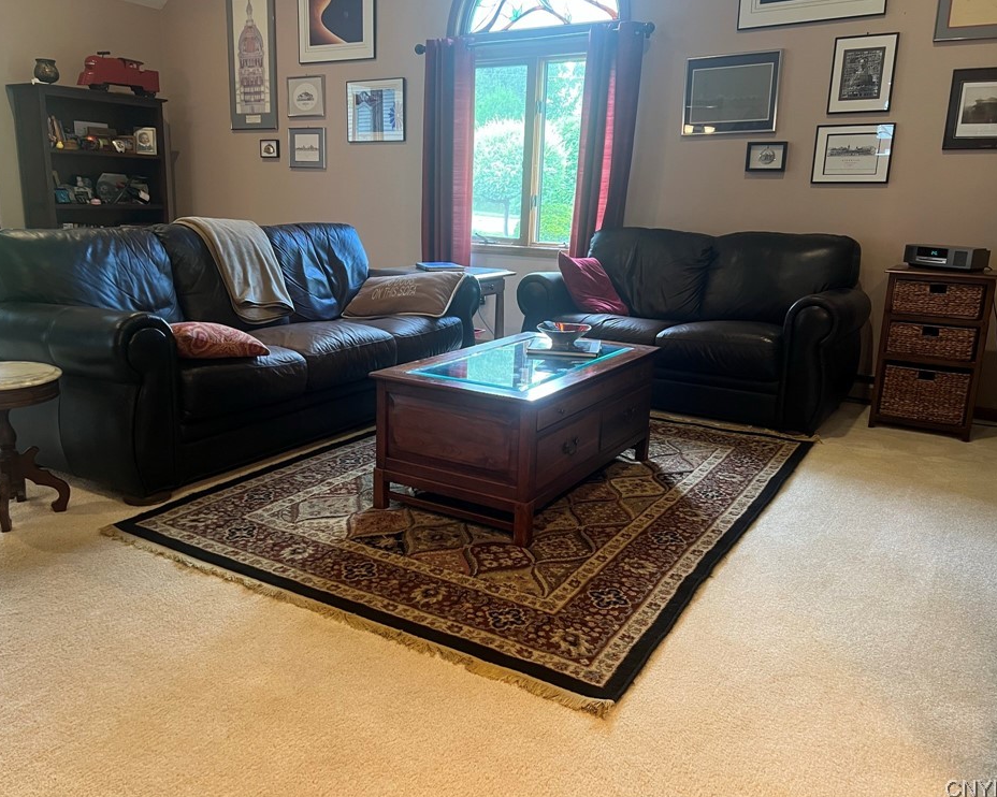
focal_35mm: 28
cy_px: 394
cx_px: 468
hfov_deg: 62.2
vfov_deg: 51.5
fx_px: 826
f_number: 1.5
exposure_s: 1/60
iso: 250
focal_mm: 5.7
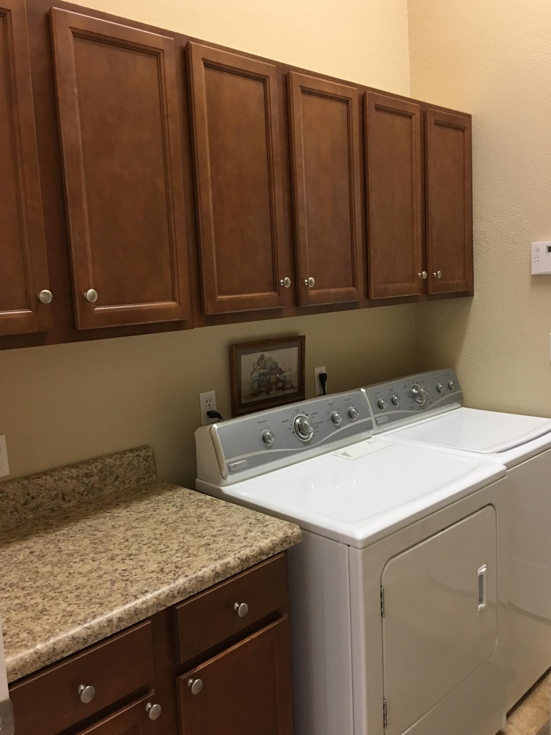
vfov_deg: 60.0
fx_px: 637
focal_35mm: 30
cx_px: 268
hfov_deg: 46.8
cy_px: 357
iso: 100
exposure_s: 1/15
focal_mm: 4.15
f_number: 2.2
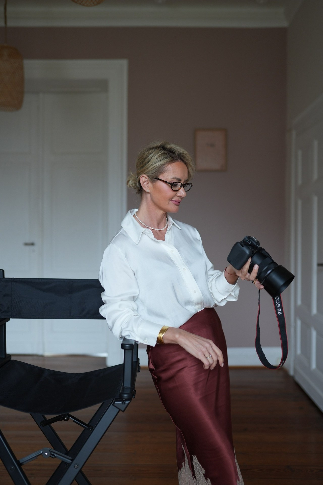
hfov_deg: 37.9
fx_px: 471
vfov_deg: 54.4
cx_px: 162
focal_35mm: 35
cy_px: 242
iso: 320
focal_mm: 35
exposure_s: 1/200
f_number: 1.8
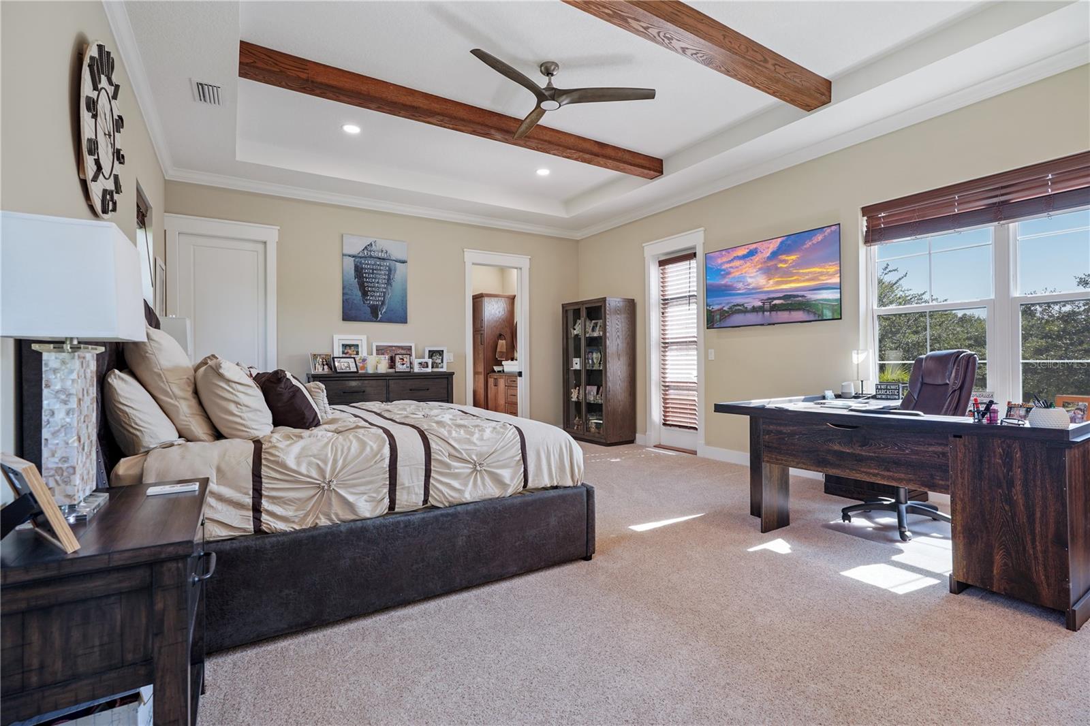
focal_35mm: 16
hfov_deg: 96.7
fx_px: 484
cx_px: 545
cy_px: 363
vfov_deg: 73.7
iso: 200
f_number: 6.3
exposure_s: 1/8
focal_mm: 16
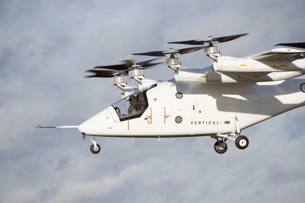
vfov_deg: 4.3
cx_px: 152
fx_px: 2720
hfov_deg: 6.4
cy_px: 102
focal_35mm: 321
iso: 100
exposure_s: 1/320
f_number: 8
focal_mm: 321
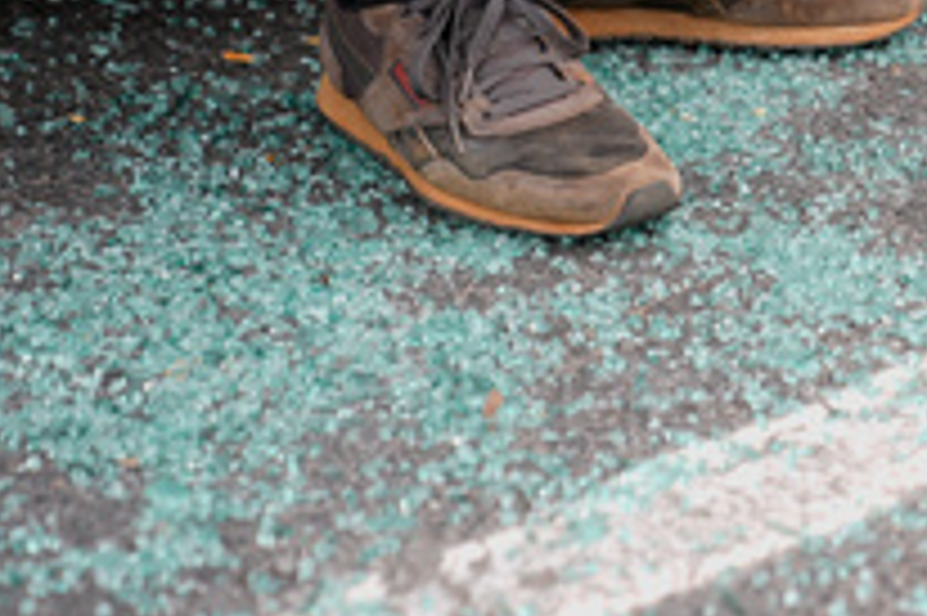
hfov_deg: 14.0
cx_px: 1143
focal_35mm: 142
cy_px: -2
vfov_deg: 9.6
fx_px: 3653
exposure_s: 1/250
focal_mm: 57
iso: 160
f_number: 2.8
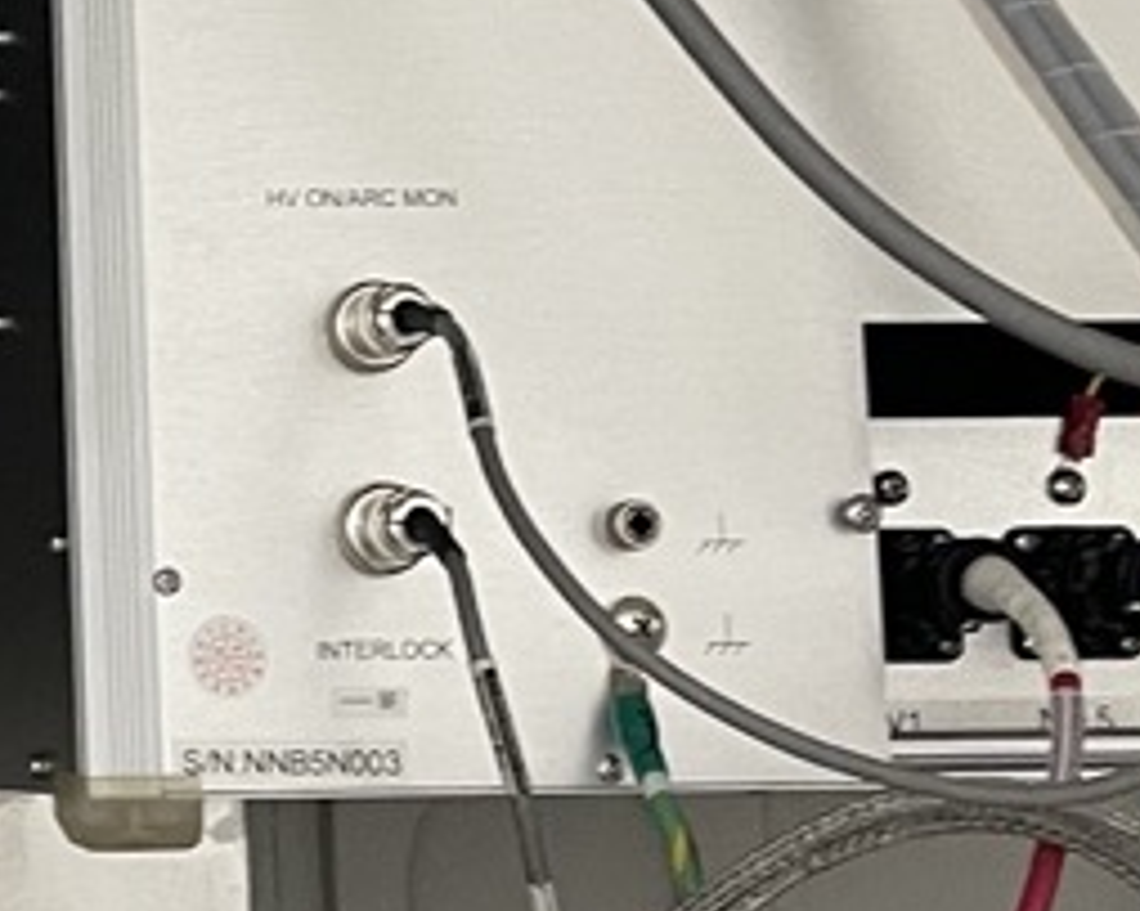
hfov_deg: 14.9
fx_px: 4148
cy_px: -72
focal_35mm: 123
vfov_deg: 12.3
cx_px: -373
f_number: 1.6
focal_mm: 5.1
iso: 320
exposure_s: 1/60
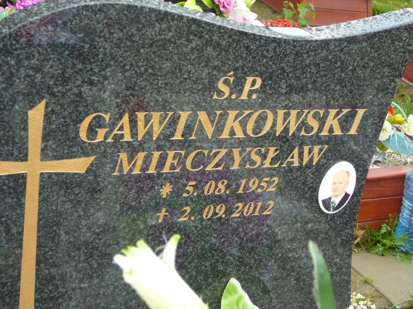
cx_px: 206
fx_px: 728
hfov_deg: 31.7
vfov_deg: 24.0
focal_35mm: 61
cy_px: 154
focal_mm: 9.1
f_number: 3.6
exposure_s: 1/80
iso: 80
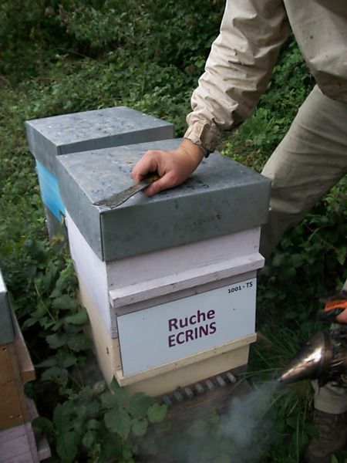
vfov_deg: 56.8
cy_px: 232
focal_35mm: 32
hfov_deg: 44.2
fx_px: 428
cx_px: 174
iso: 80
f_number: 2.9
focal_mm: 5.7
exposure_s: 1/60
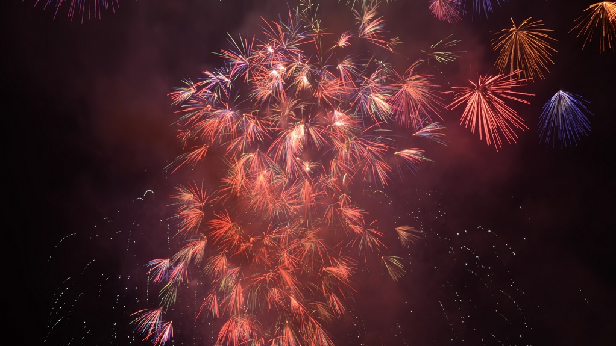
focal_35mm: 66
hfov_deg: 31.9
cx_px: 308
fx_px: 1078
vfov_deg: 18.3
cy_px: 187
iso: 100
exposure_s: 2.2
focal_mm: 42
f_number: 11
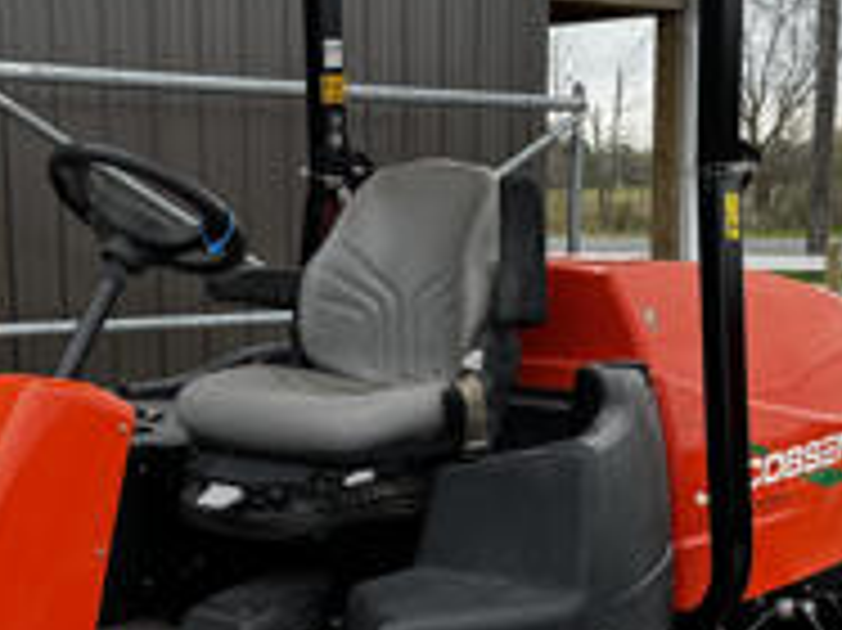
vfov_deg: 17.7
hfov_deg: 23.8
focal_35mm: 82
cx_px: 306
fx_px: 1993
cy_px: 585
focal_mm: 6.76
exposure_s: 1/162
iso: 80
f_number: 1.78
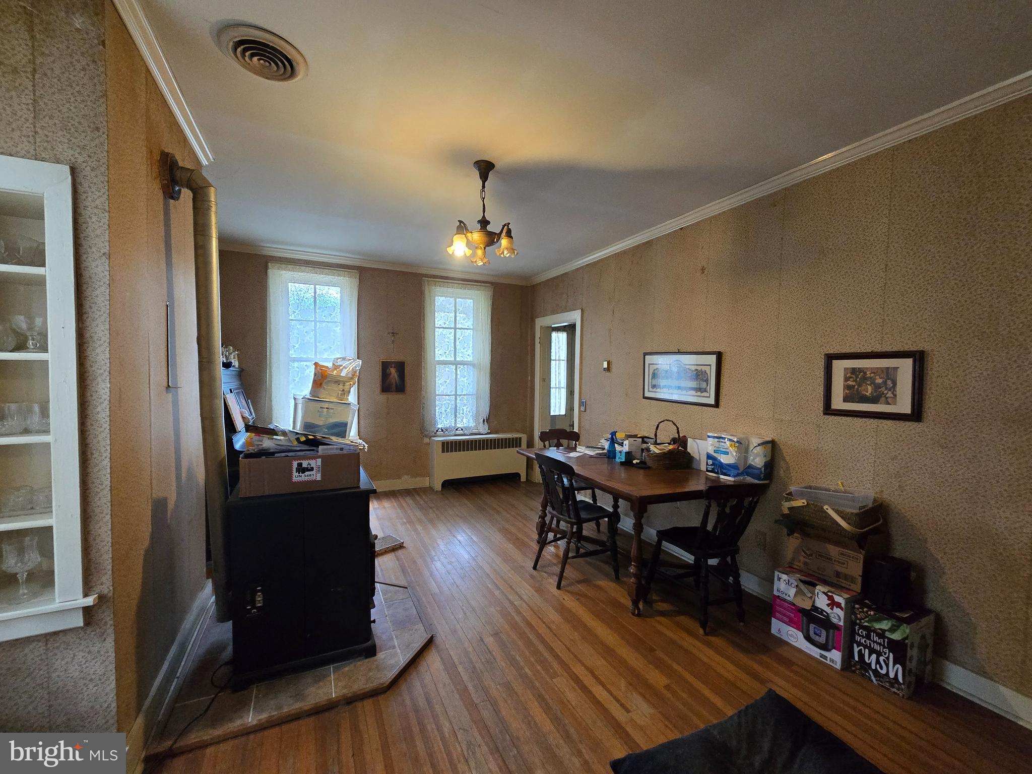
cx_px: 516
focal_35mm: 13
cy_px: 387
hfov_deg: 106.2
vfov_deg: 89.9
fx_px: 388
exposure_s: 1/60
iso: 640
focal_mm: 2.2
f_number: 2.2
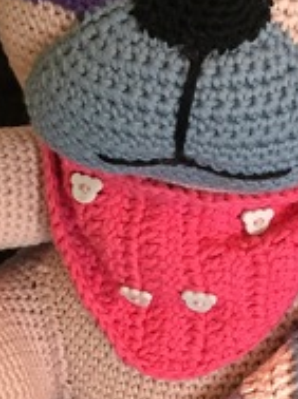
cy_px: 325
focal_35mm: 123
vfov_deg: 15.9
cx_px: 182
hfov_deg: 12.0
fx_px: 1417
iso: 250
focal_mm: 4.15
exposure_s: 1/25
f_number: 2.2
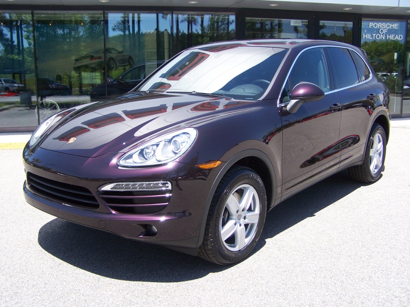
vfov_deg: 37.7
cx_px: 205
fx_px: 450
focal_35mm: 38
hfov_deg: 49.0
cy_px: 154
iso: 80
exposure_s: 1/500
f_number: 2.8
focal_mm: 6.3
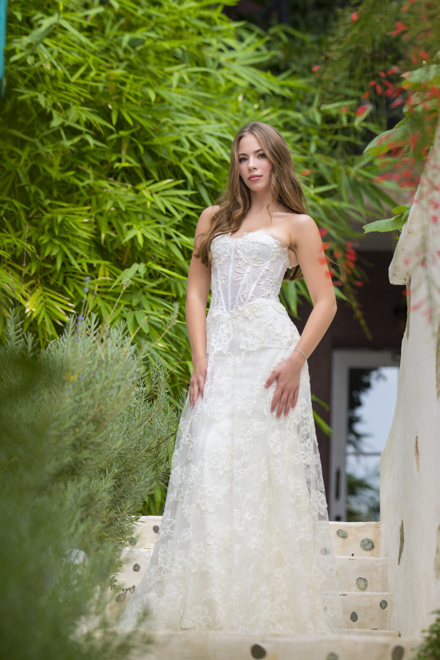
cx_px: 220
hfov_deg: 10.2
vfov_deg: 15.2
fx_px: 2474
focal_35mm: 135
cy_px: 330
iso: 100
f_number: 3.2
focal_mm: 135
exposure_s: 1/250
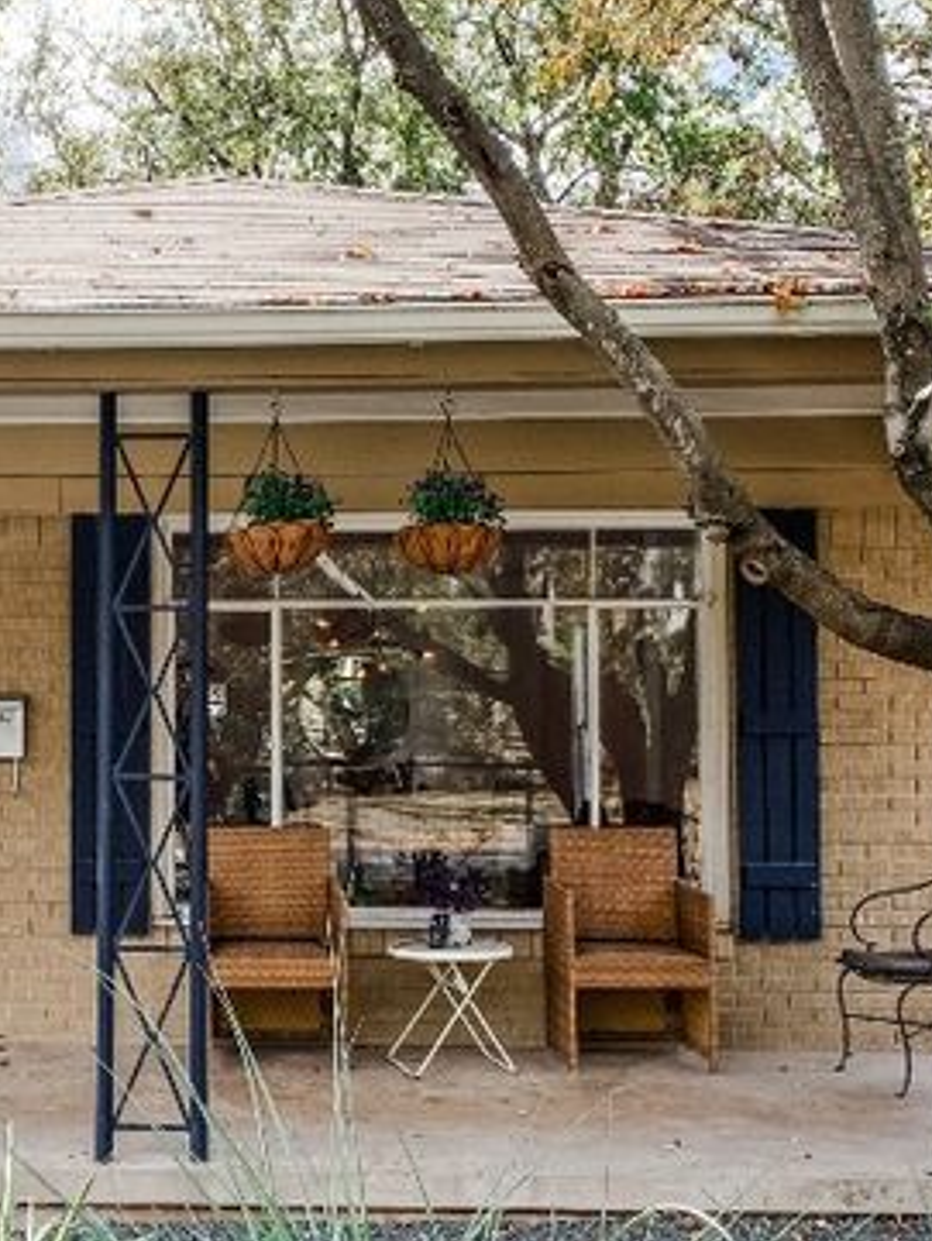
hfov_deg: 29.3
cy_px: 689
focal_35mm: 48
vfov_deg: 39.6
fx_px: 1722
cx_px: 131
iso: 25
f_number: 1.8
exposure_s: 1/800
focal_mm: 4.25
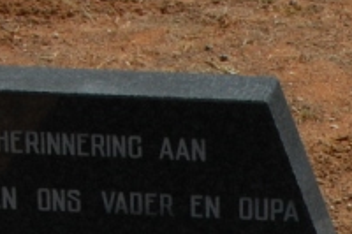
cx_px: 611
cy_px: 326
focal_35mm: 269
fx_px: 2624
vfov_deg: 5.1
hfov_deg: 7.5
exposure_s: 1/320
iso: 400
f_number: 18
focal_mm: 35
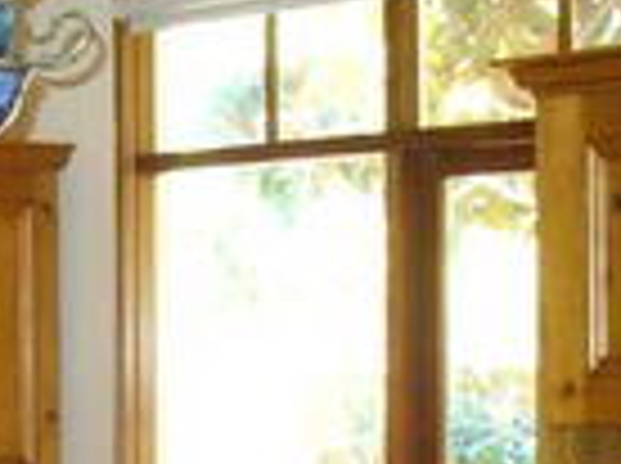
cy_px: 500
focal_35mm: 129
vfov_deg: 11.3
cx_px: -176
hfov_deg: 14.7
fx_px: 2310
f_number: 2.8
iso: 300
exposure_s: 1/60
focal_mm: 6.1
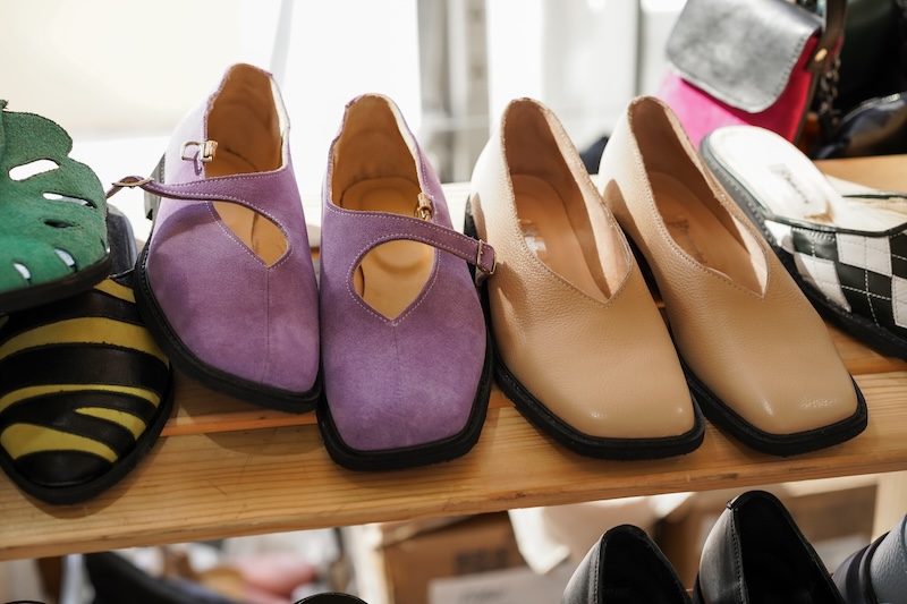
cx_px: 454
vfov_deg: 24.6
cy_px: 302
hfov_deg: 36.3
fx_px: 1385
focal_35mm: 55
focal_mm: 55
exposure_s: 1/200
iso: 400
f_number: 4.5
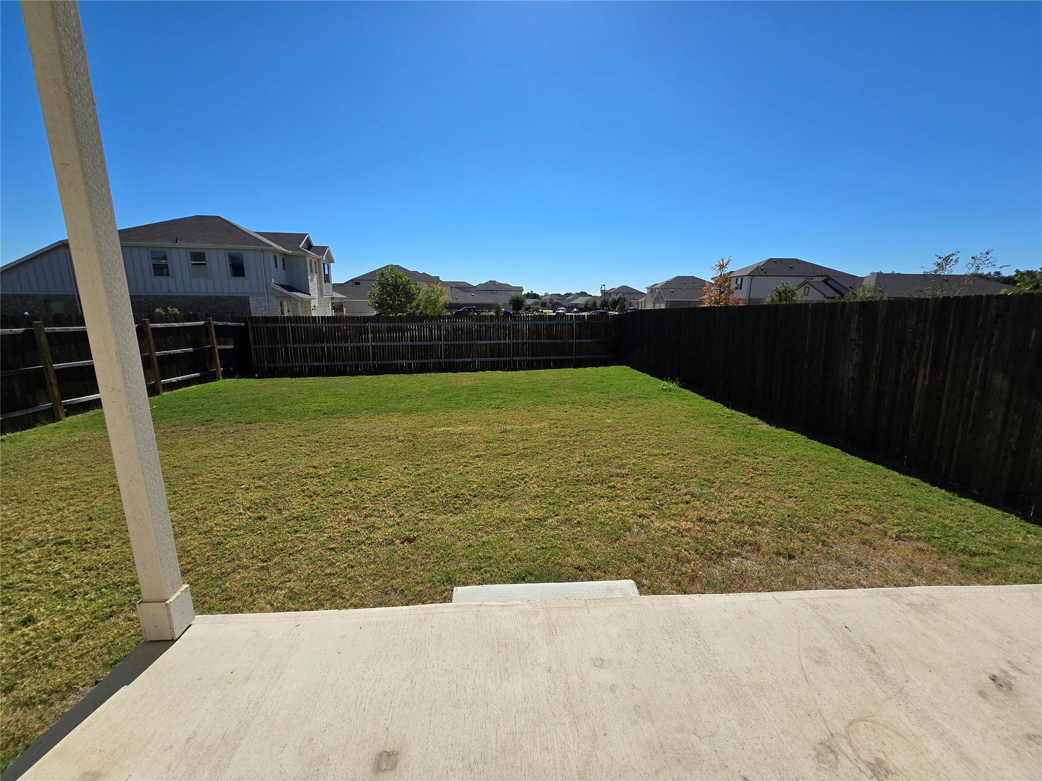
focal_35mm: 13
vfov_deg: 89.9
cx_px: 521
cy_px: 390
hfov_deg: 106.2
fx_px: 391
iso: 50
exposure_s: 1/4010
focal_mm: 2.2
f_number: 2.2
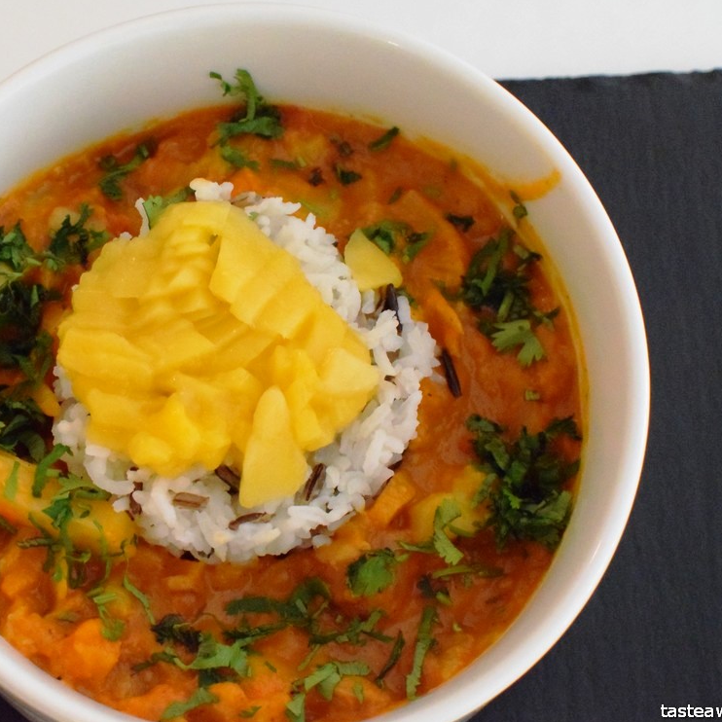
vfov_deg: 25.5
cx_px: 233
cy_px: 361
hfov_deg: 25.3
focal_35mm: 68
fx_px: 1596
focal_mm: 35
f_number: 7.1
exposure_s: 1/100
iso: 11400
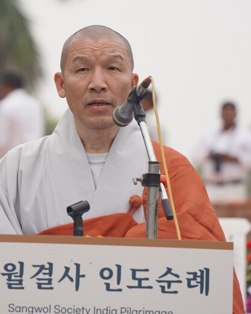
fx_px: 3195
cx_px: 96
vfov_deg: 5.6
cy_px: 127
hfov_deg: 4.5
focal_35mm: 344
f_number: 5.6
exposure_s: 1/250
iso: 125
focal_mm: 200
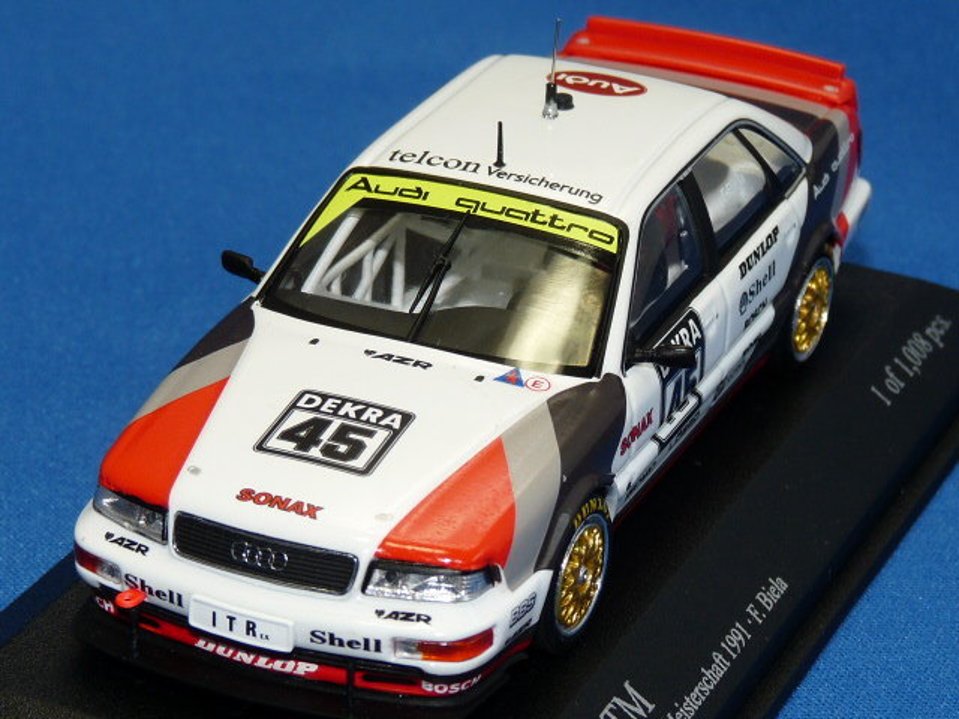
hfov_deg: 16.0
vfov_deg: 12.0
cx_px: 480
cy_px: 360
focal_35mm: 123
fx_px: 3408
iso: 100
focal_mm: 12.4
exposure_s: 1/40
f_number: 4
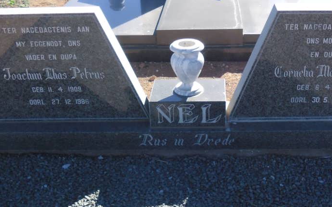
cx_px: 196
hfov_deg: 40.2
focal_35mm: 50
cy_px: 124
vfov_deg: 25.8
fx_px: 452
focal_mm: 4.9
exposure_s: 1/378
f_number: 3.5
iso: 80
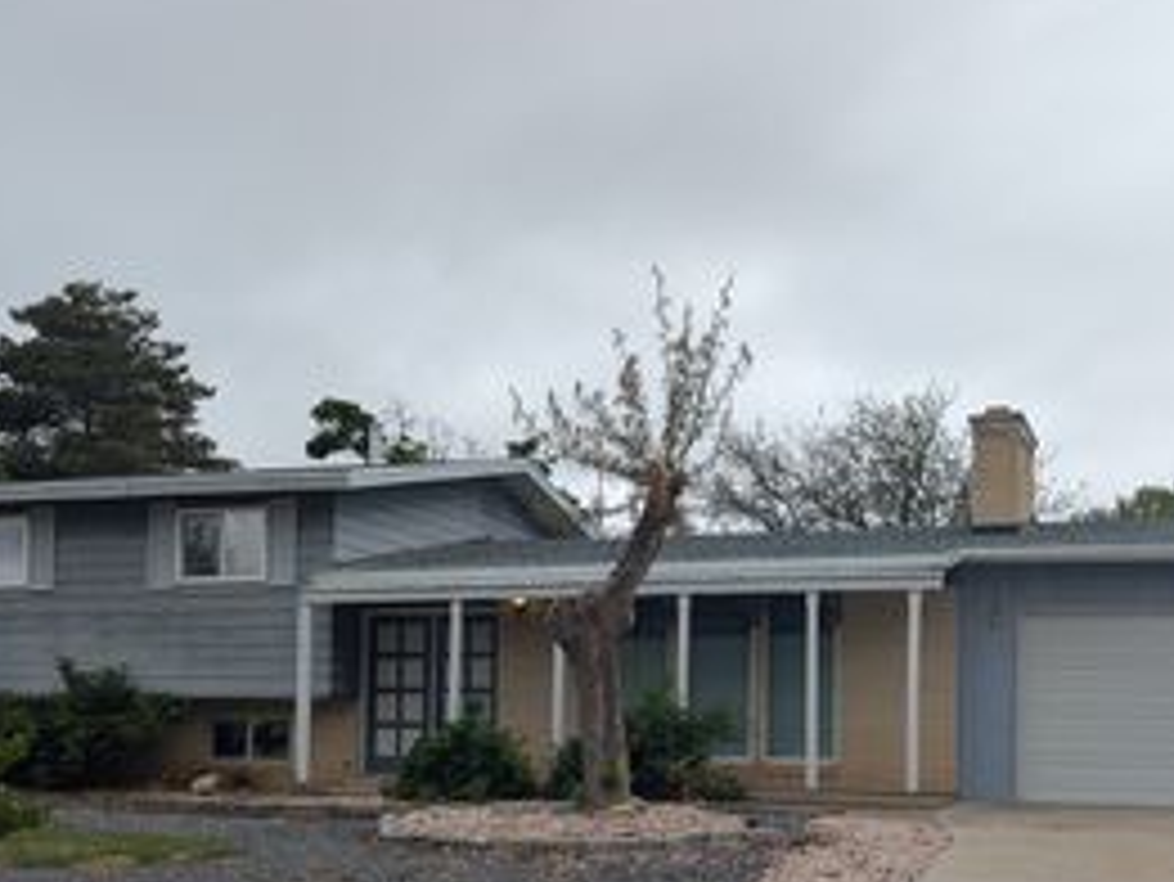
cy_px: 742
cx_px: 639
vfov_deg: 30.5
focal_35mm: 46
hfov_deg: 41.2
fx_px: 1561
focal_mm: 6.9
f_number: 1.68
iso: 21
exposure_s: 1/280
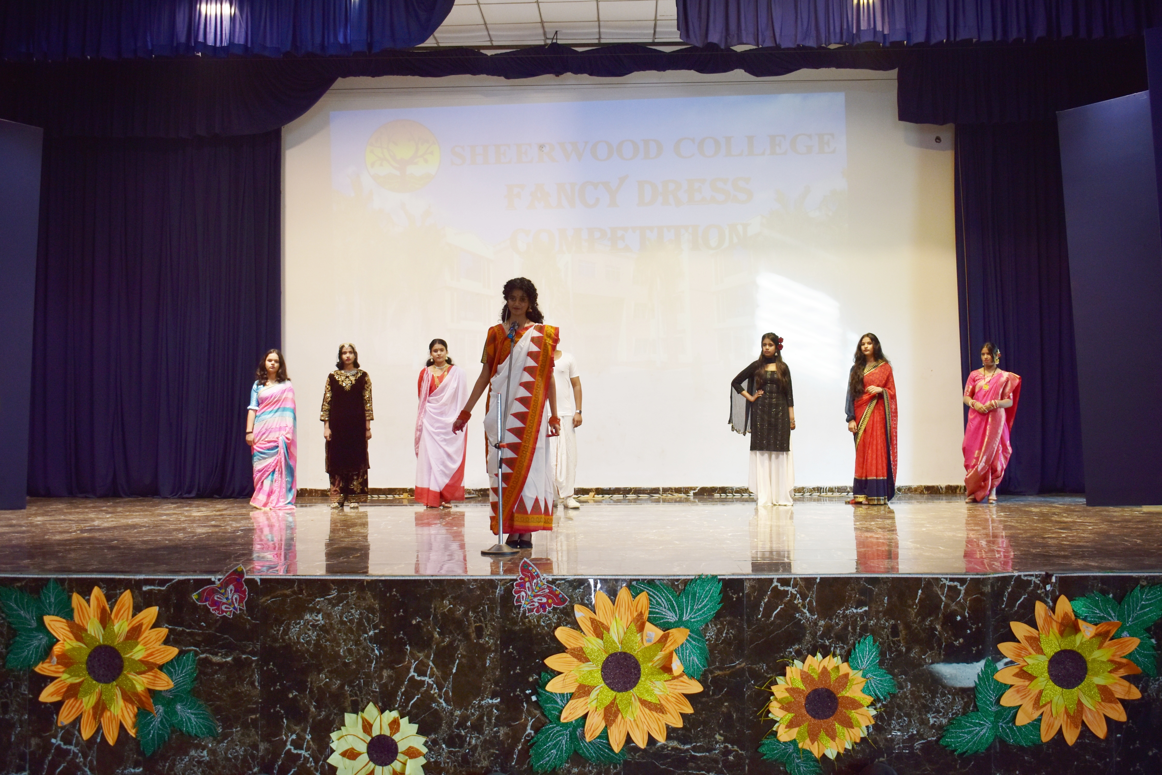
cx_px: 581
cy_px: 388
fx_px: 1162
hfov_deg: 53.1
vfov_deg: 36.9
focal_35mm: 36
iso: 400
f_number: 4
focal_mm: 24
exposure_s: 1/60
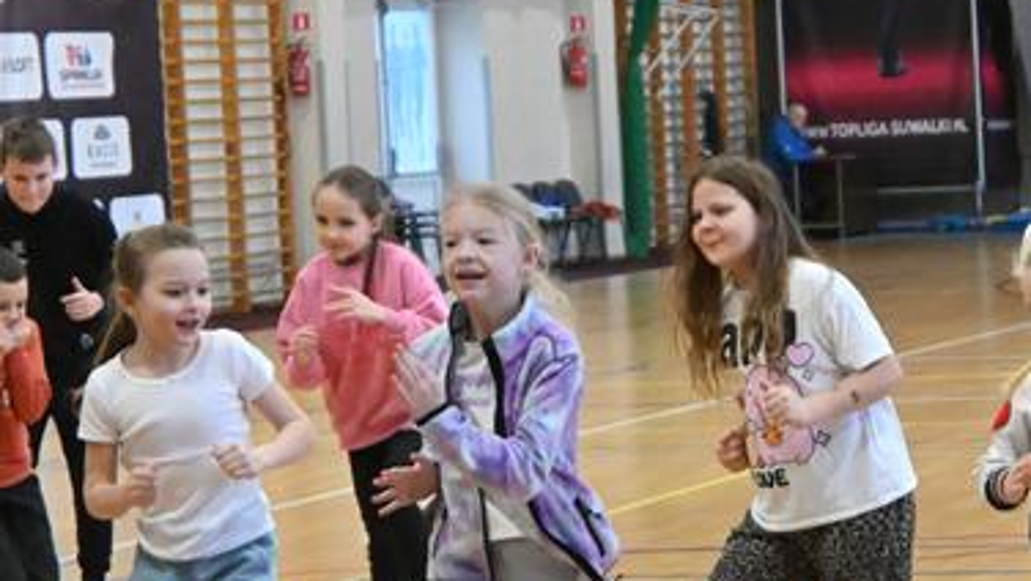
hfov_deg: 12.8
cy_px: 254
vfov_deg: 7.3
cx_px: 790
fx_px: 4568
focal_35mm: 167
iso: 10000
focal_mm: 50
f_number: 6.3
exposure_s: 1/500
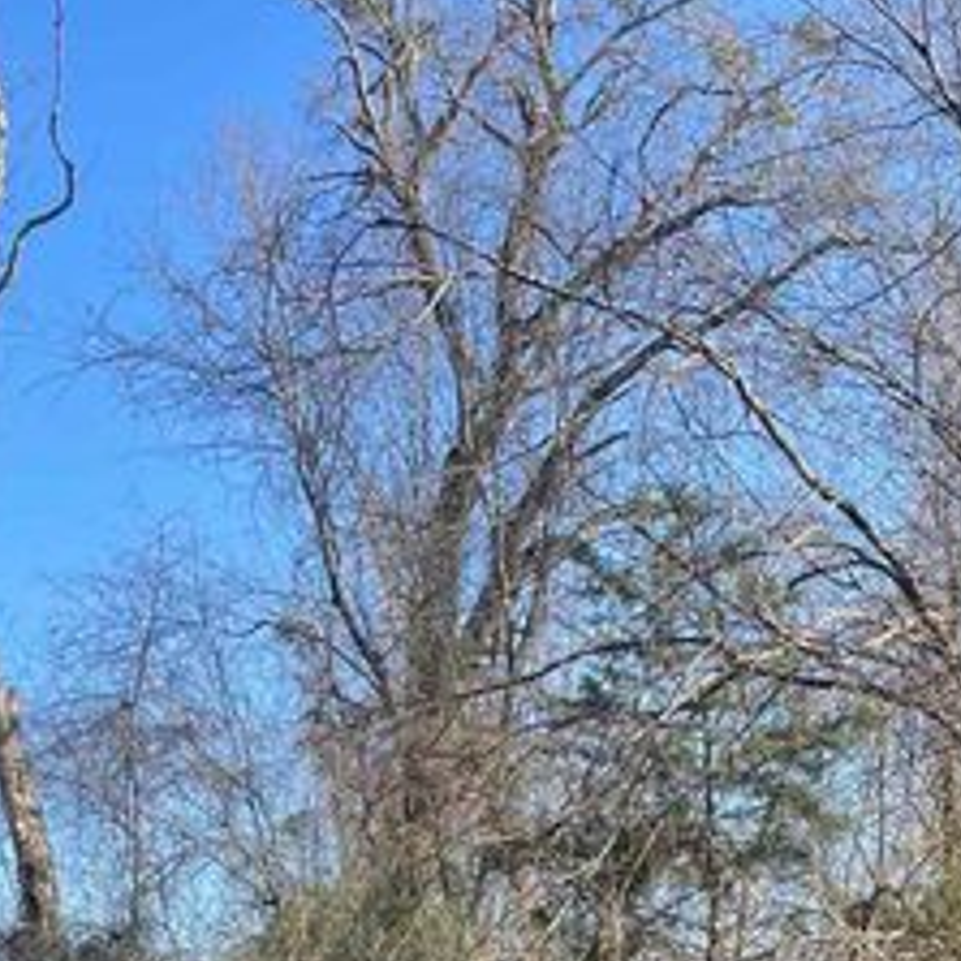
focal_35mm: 66
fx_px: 2073
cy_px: 1355
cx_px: 849
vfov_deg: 22.4
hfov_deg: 25.4
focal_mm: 5.1
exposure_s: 1/801
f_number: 1.6
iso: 32
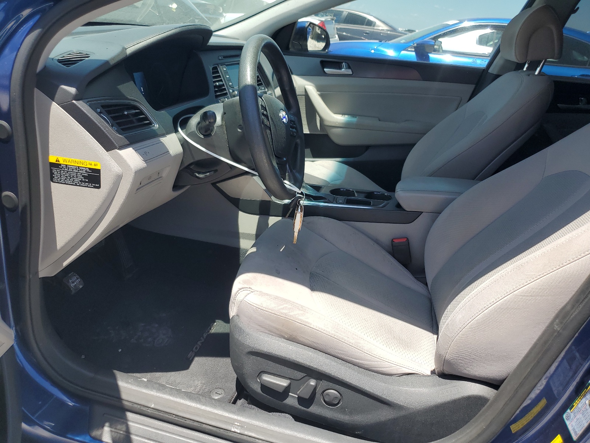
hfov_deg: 67.3
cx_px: 295
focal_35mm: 26
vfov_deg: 53.1
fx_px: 443
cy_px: 222
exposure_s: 1/1250
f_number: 1.5
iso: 50
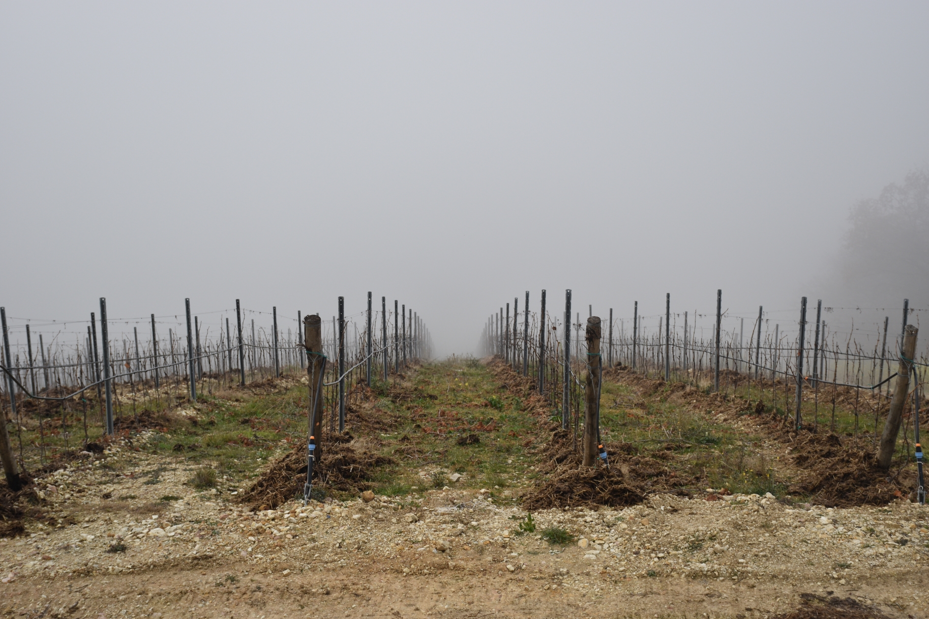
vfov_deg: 22.3
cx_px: 464
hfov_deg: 32.9
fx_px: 1574
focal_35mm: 61
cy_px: 311
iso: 125
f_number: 5.6
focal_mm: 40
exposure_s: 1/125
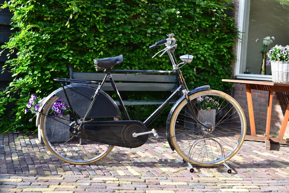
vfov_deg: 34.2
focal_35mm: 39
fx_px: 313
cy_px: 96
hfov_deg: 49.5
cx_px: 144
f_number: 9
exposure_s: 1/125
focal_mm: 26
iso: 400
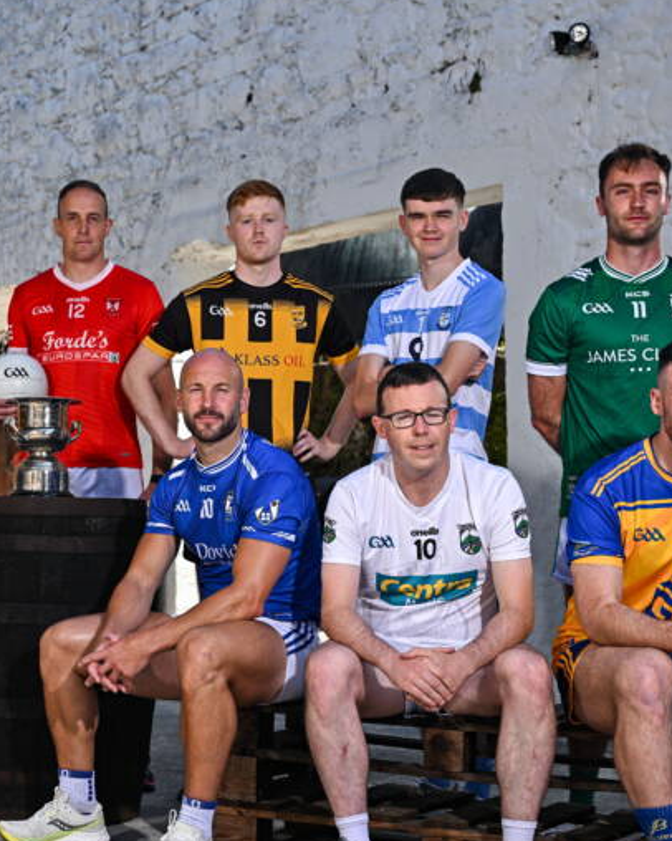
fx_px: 1741
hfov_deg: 21.4
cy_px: 463
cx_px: 71
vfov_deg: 27.1
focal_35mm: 70
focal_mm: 37
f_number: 4.5
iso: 50
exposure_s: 1/320
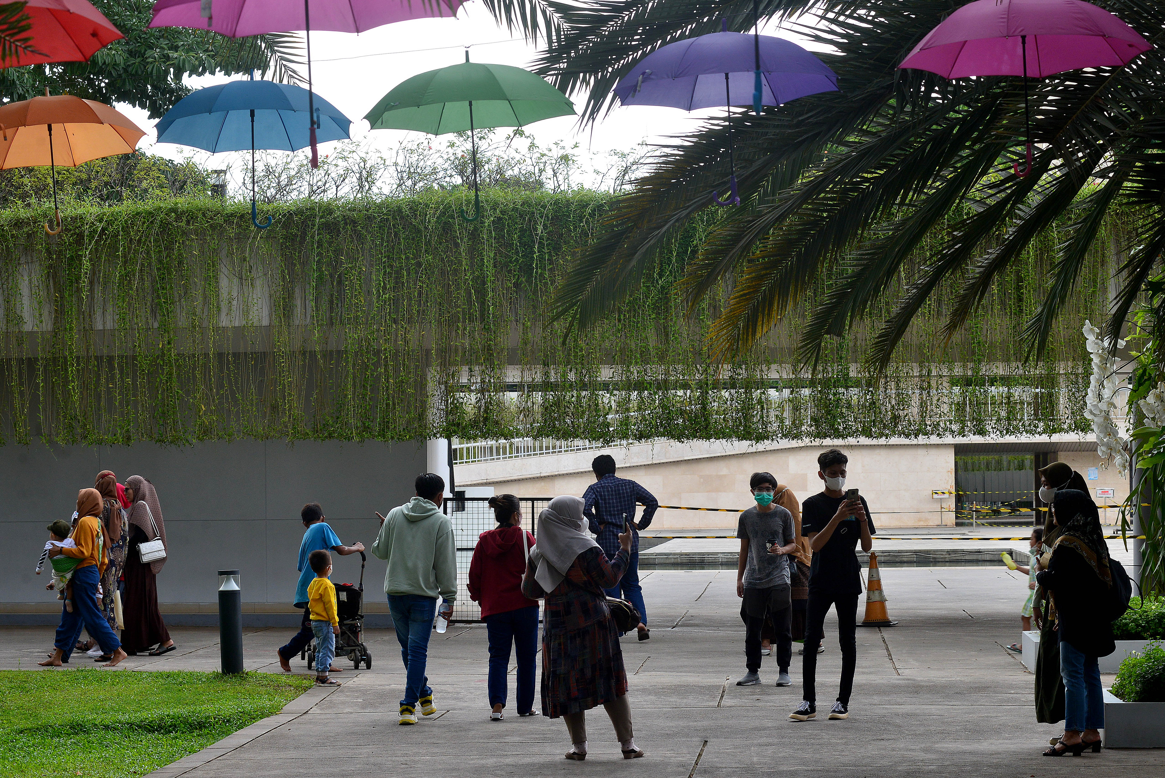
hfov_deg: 20.4
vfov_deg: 13.7
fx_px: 3237
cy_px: 389
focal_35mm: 100
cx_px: 582
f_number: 13
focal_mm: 100
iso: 400
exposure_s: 1/160
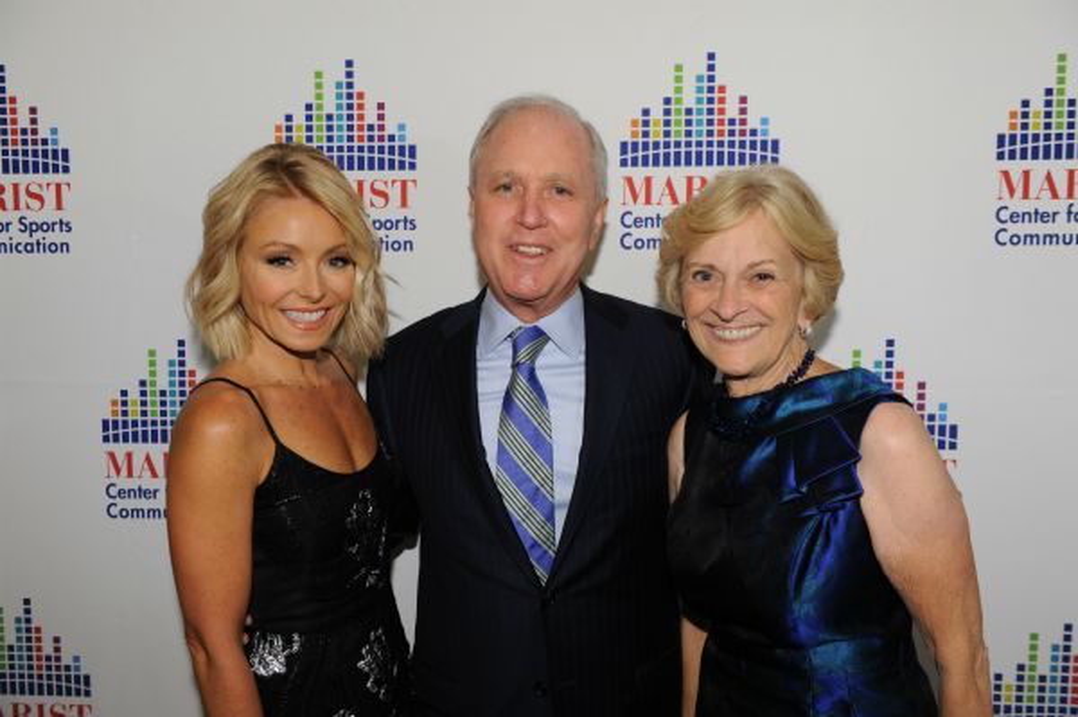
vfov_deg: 37.8
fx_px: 1047
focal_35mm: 35
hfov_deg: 54.5
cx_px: 539
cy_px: 358
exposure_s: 1/60
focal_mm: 35
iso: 1600
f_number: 5
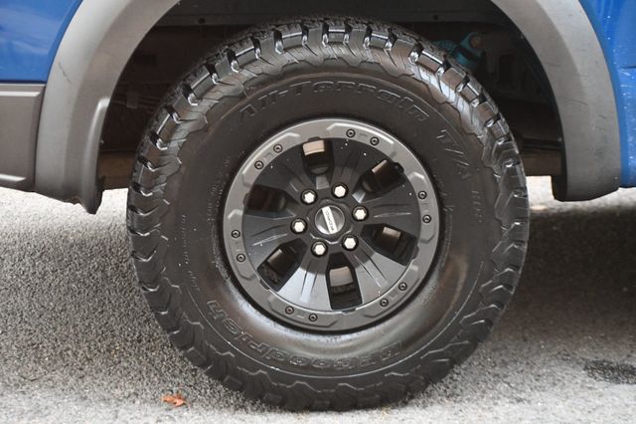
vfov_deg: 13.0
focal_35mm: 105
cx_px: 318
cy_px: 212
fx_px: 1854
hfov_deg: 19.5
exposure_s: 1/60
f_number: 4.5
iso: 3200
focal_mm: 70
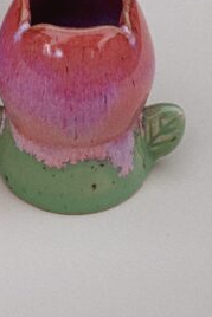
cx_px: -142
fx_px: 2108
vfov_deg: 8.5
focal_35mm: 239
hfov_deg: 5.7
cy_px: -34
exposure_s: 1/99
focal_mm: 9
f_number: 2.8
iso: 80
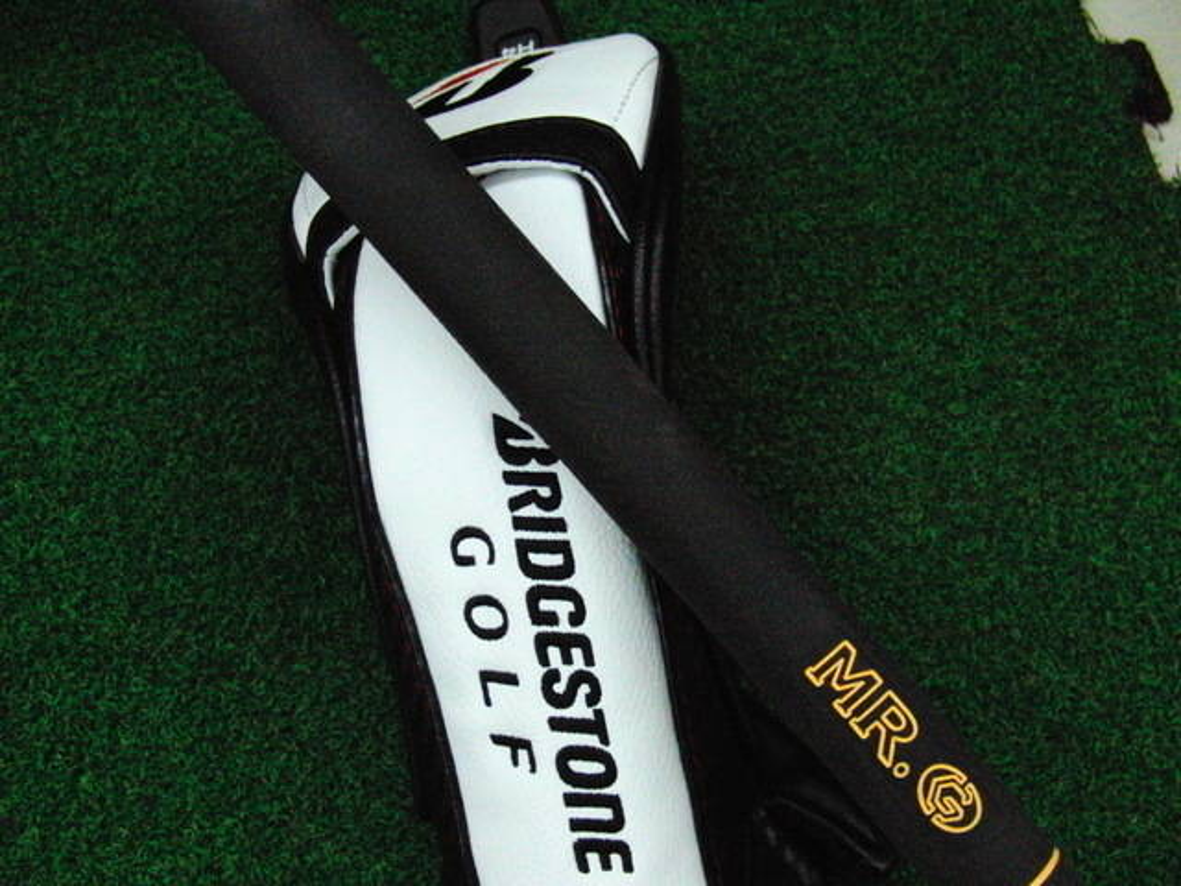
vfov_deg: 38.7
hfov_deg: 50.1
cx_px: 590
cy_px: 443
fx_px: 1262
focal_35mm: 37
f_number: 3.6
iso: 3200
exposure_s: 1/800
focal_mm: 6.42
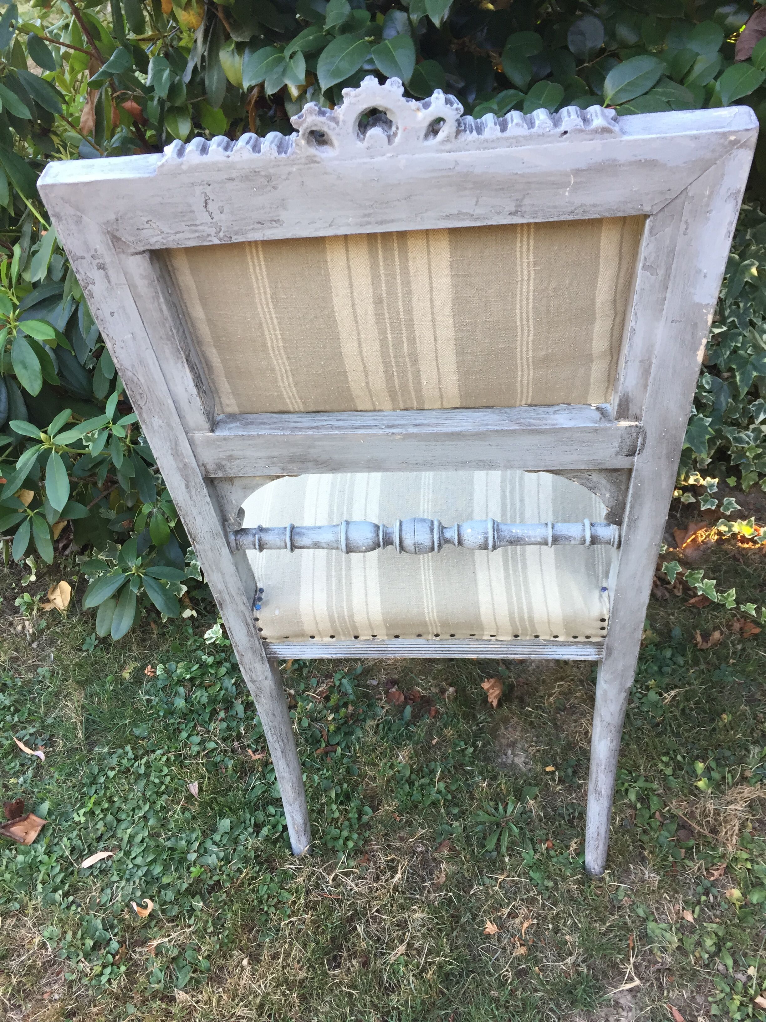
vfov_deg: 61.7
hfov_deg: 48.2
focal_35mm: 29
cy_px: 511
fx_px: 856
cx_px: 383
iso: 32
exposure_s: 1/33
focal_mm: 4.15
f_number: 2.2
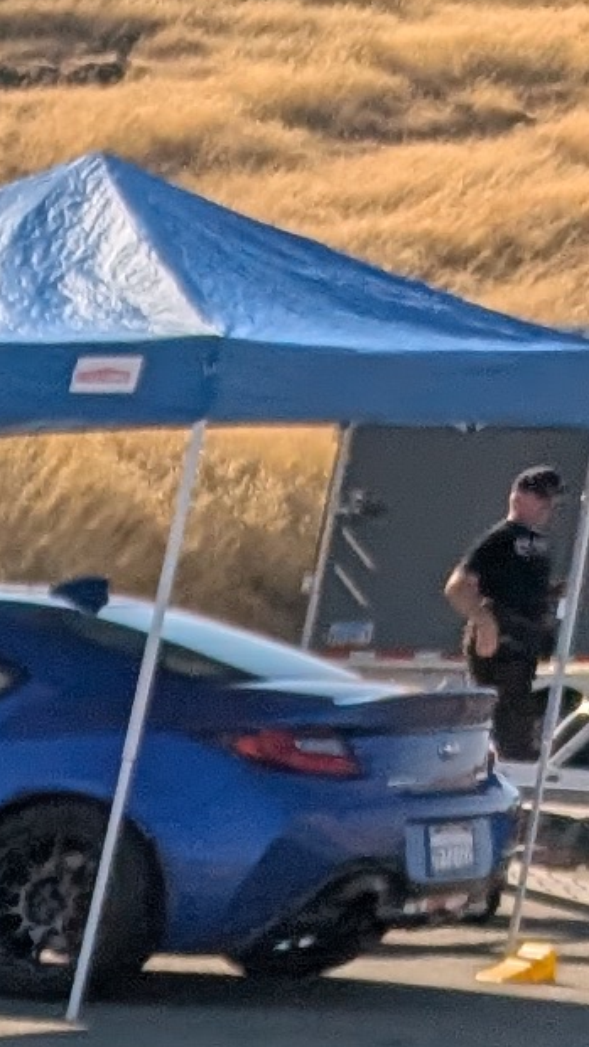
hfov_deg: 5.1
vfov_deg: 10.8
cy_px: 2456
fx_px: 4779
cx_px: -2719
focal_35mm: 172
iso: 21
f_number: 1.68
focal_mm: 6.9
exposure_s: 1/2037
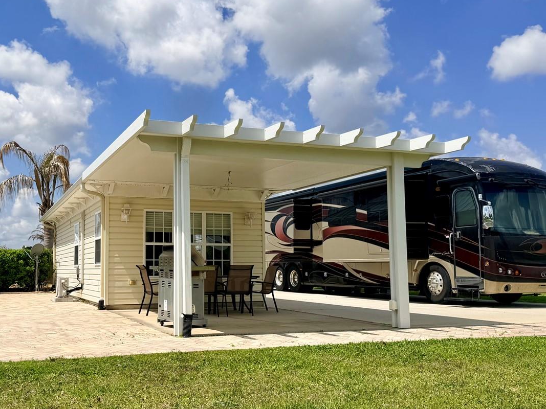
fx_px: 568
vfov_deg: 39.6
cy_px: 220
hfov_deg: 50.7
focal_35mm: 36
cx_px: 195
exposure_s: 1/10309
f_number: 1.78
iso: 80
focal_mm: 6.76
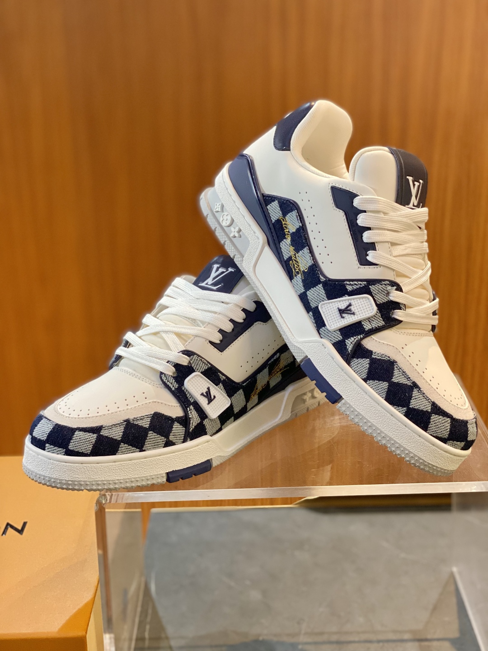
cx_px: 244
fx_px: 977
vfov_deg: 36.8
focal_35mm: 52
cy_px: 326
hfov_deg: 28.0
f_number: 2
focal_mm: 6
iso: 200
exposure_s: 1/122
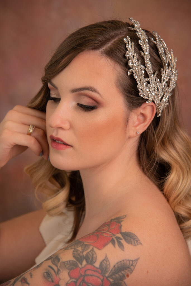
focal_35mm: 120
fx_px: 954
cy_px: 143
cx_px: 96
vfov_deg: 17.1
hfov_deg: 11.4
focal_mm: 120
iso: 160
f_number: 5.6
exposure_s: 1/60
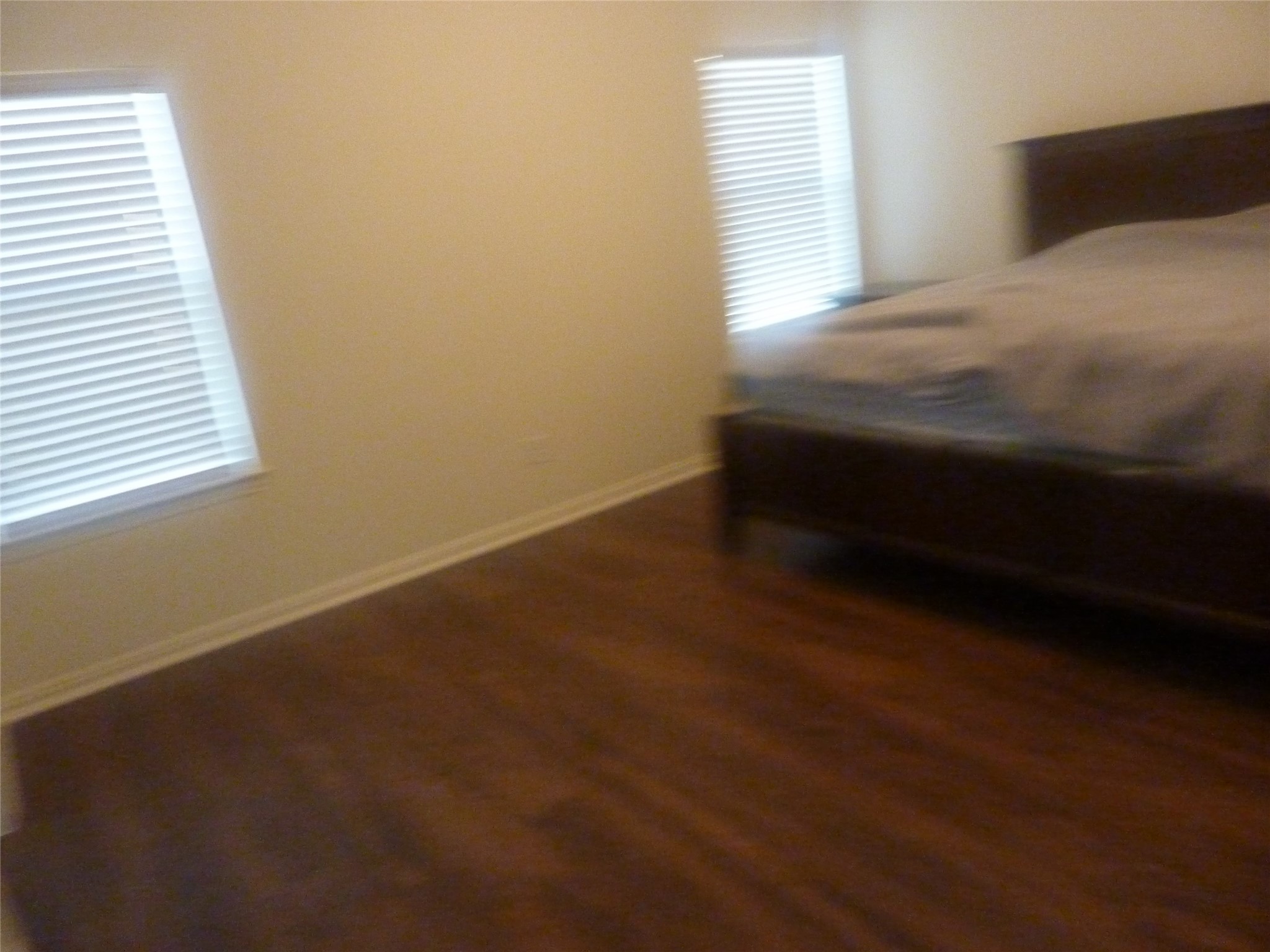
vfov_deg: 54.9
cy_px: 476
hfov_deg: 69.4
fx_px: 917
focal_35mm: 25
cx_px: 635
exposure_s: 1/15
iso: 800
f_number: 3.3
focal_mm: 4.1
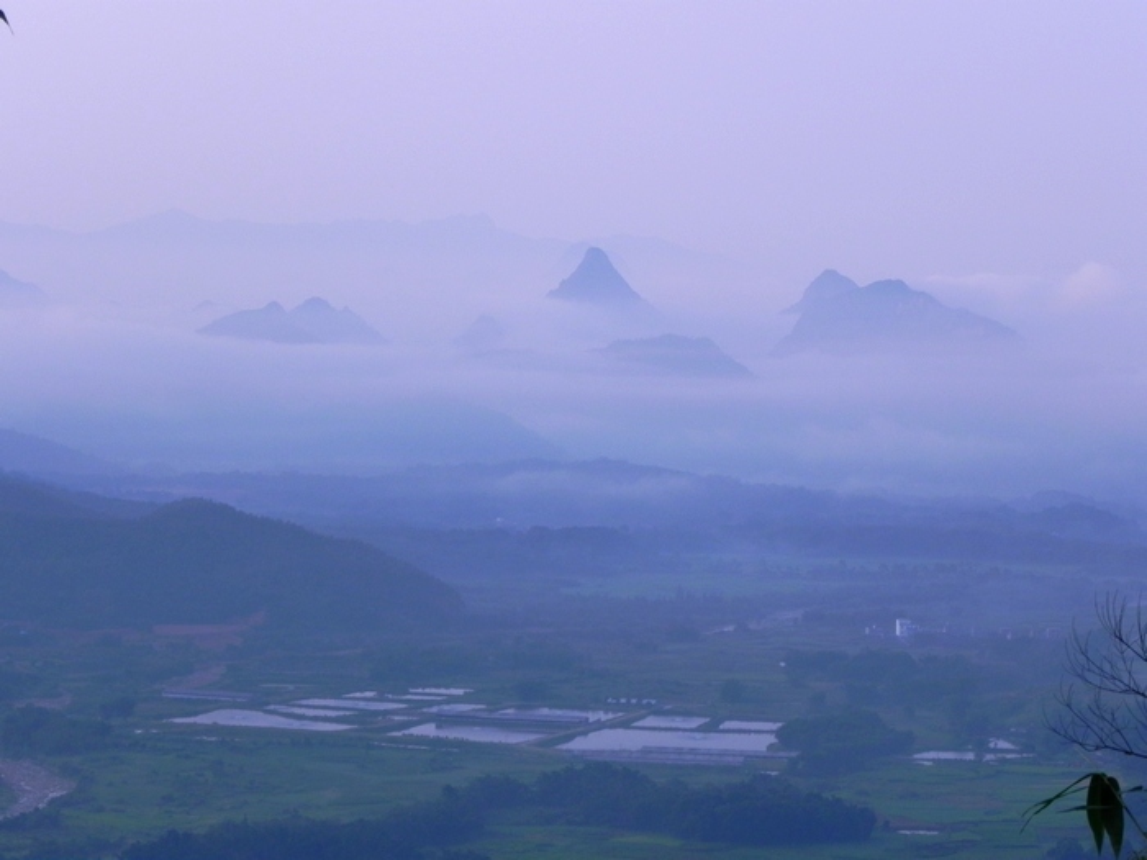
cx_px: 574
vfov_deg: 11.5
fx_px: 4274
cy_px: 430
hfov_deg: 15.3
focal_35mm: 129
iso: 160
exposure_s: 1/288
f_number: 6.3
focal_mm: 23
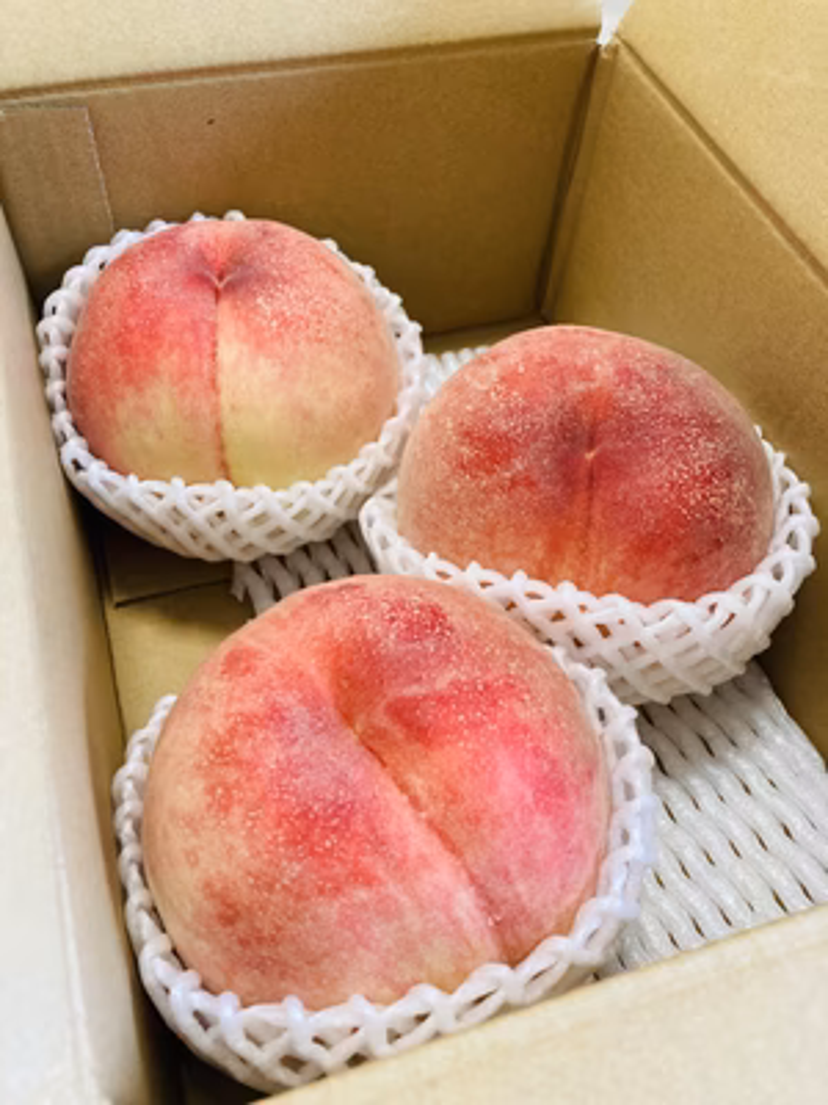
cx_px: 414
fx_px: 893
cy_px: 552
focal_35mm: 28
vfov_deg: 63.4
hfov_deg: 49.7
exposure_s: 1/50
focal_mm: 3.99
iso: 100
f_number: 1.8
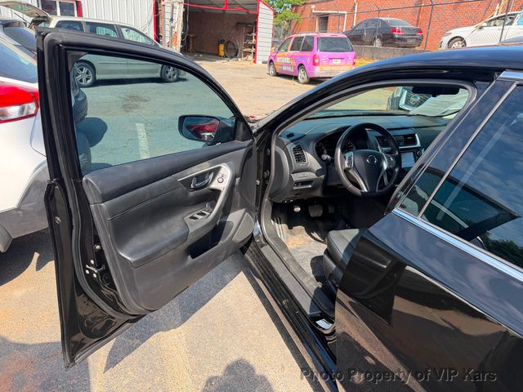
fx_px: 363
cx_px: 262
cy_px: 196
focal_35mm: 24
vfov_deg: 56.8
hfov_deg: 71.6
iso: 100
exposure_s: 1/1361
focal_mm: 6.76
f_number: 1.78
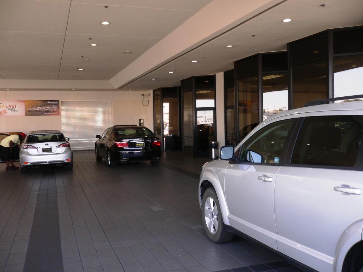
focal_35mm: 35
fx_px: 367
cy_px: 136
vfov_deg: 40.7
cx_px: 182
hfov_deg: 52.6
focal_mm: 5.8
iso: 80
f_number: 2.8
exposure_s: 1/100
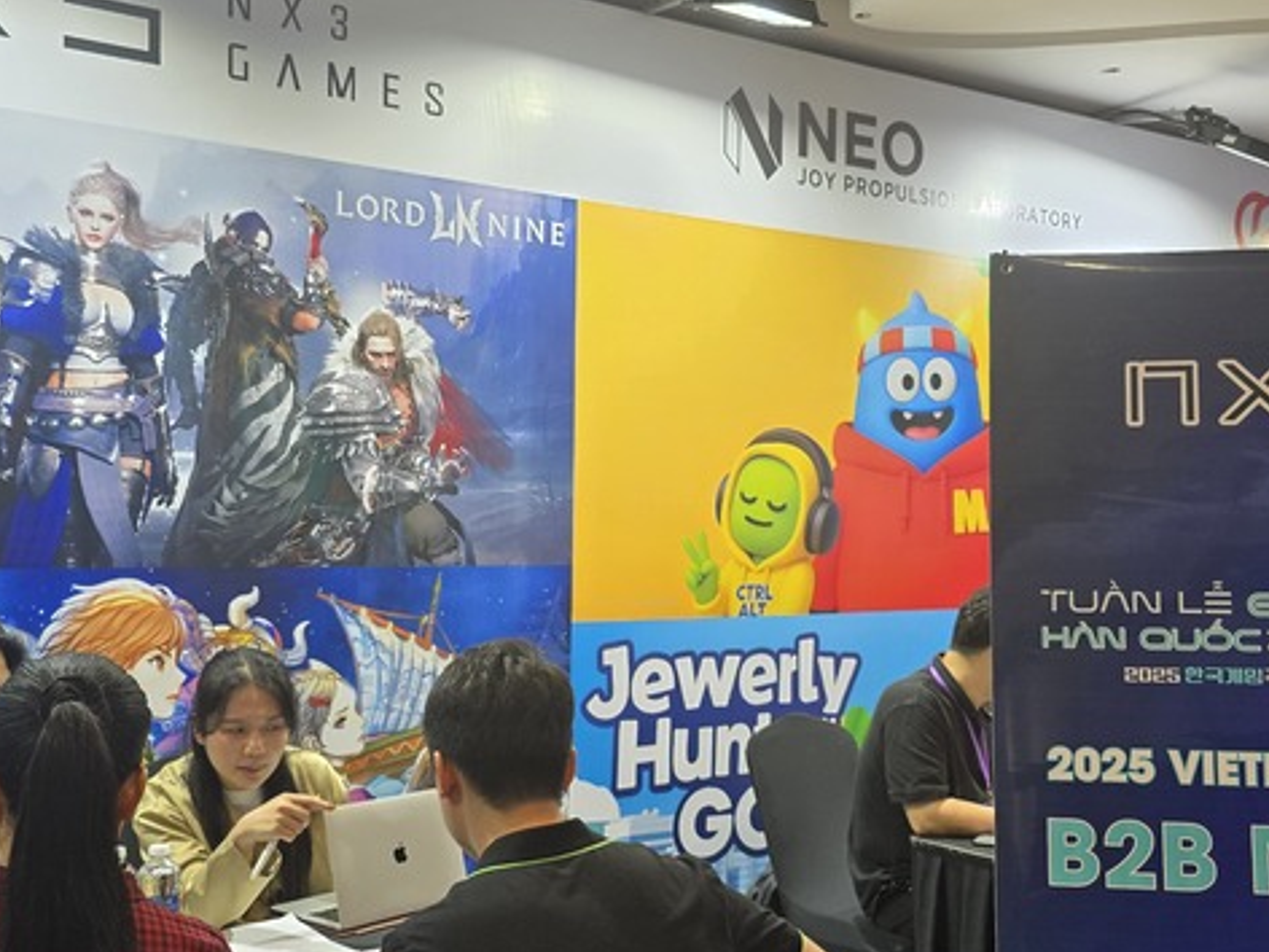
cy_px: 567
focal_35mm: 39
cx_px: 591
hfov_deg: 47.8
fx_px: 1430
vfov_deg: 36.7
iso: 160
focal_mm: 6.3
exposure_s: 1/180
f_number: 1.7
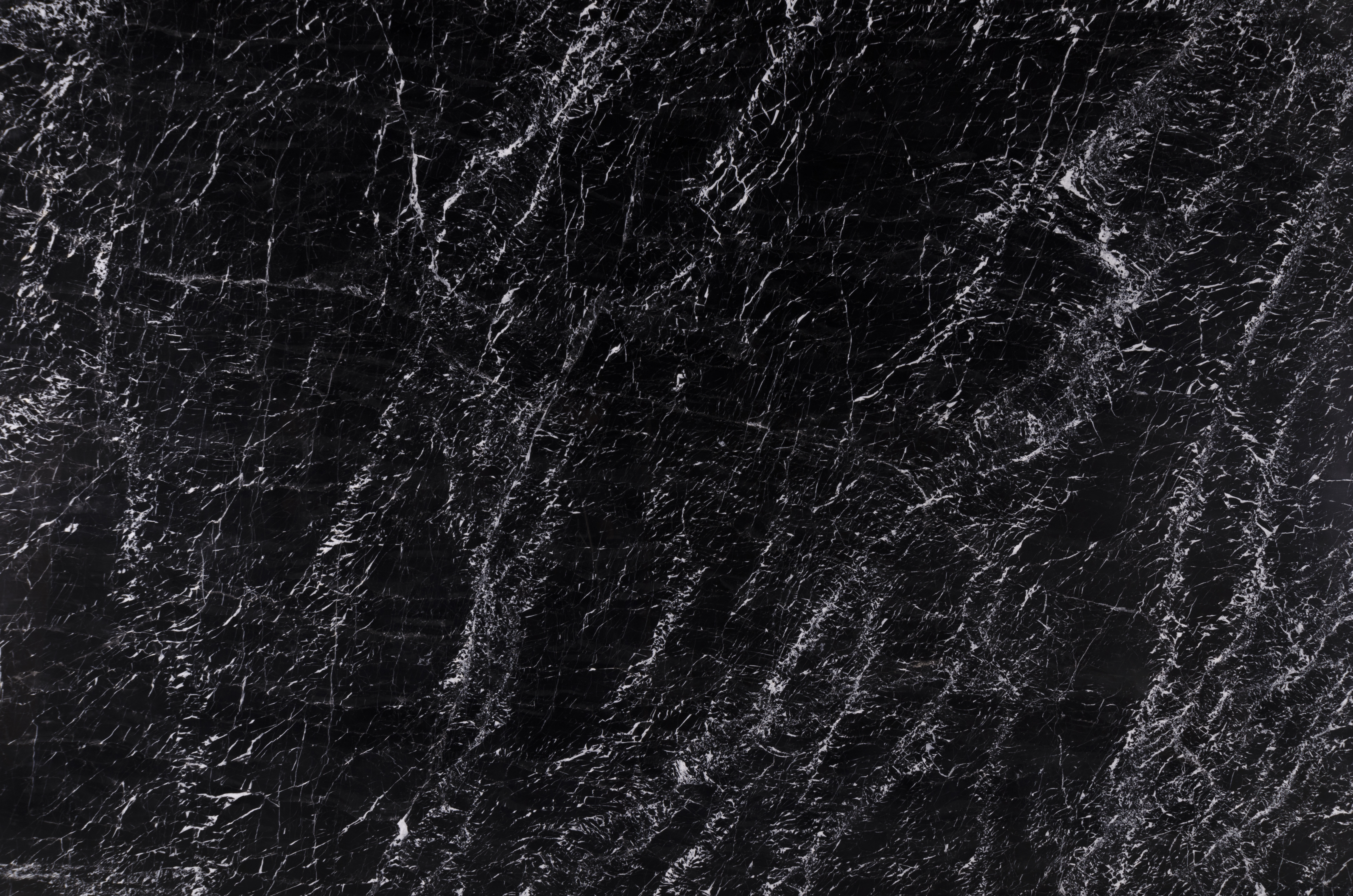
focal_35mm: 30
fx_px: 1125
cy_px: 448
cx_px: 676
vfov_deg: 43.4
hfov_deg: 62.0
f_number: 9.5
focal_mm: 20
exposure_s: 3
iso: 100
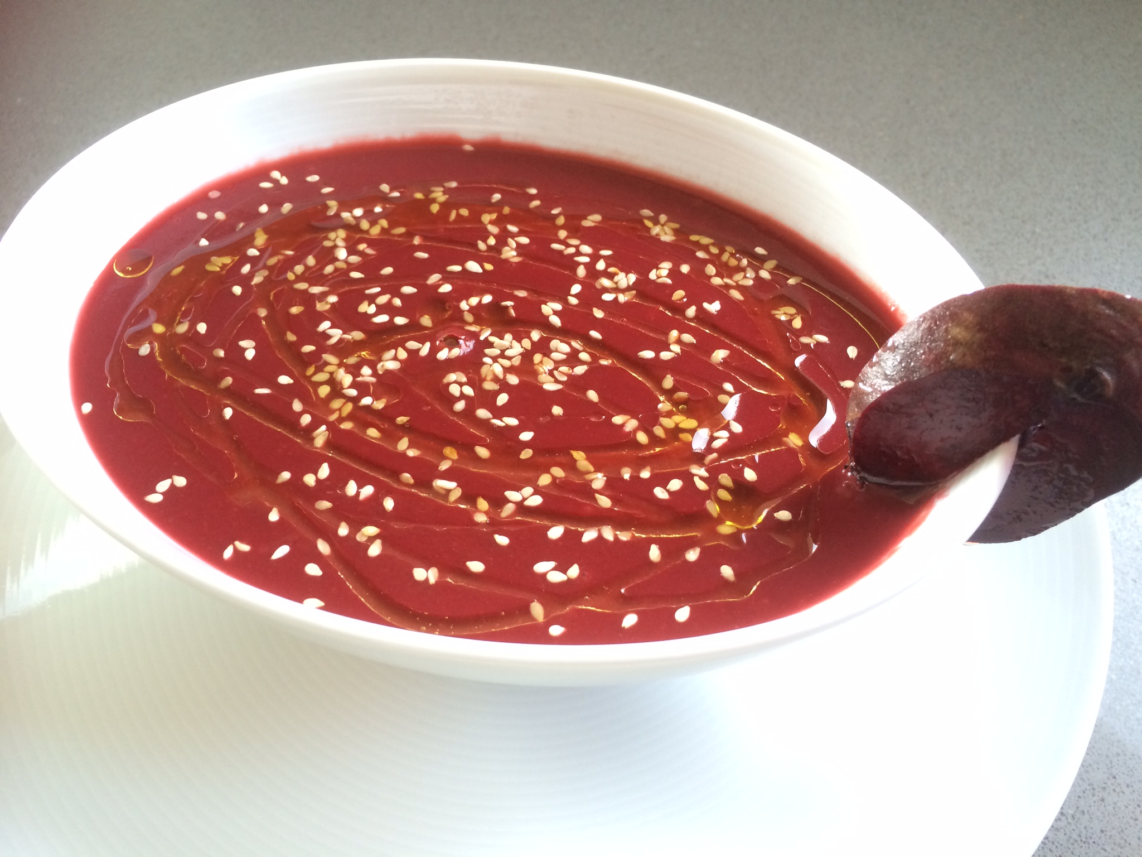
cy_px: 428
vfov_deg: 48.2
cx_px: 571
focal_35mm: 29
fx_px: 957
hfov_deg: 61.7
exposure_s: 1/33
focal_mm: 4.15
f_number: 2.2
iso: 125
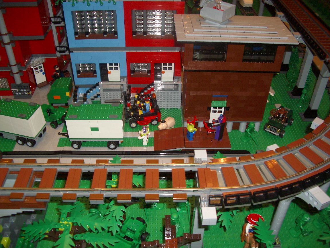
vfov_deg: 40.7
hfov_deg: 52.6
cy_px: 124
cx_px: 165
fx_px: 334
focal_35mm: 35
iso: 100
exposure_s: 1/60
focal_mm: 5.8
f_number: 2.6
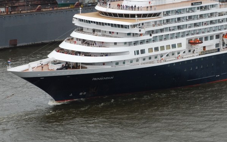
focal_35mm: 185
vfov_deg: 7.1
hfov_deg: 11.3
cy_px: 39
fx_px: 1145
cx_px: 195
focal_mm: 70
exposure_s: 1/160
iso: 200
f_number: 9
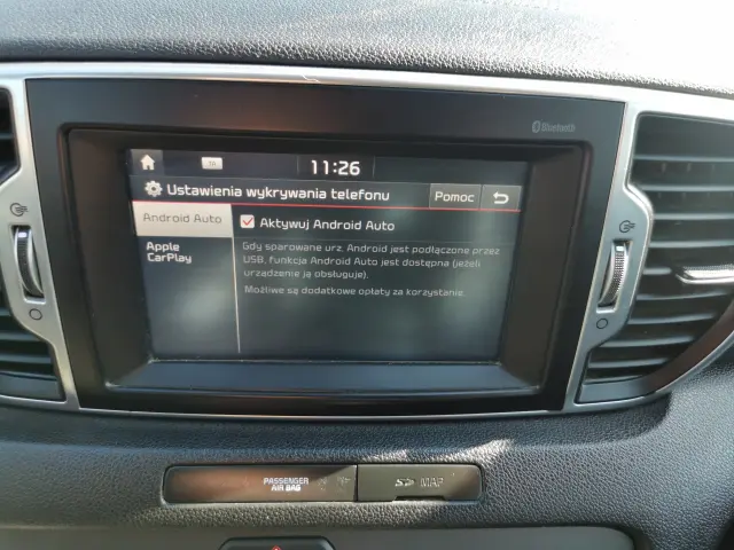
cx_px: 367
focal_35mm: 27
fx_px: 573
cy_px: 275
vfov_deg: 51.4
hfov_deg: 65.3
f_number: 1.6
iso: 50
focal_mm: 5.56
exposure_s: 1/163
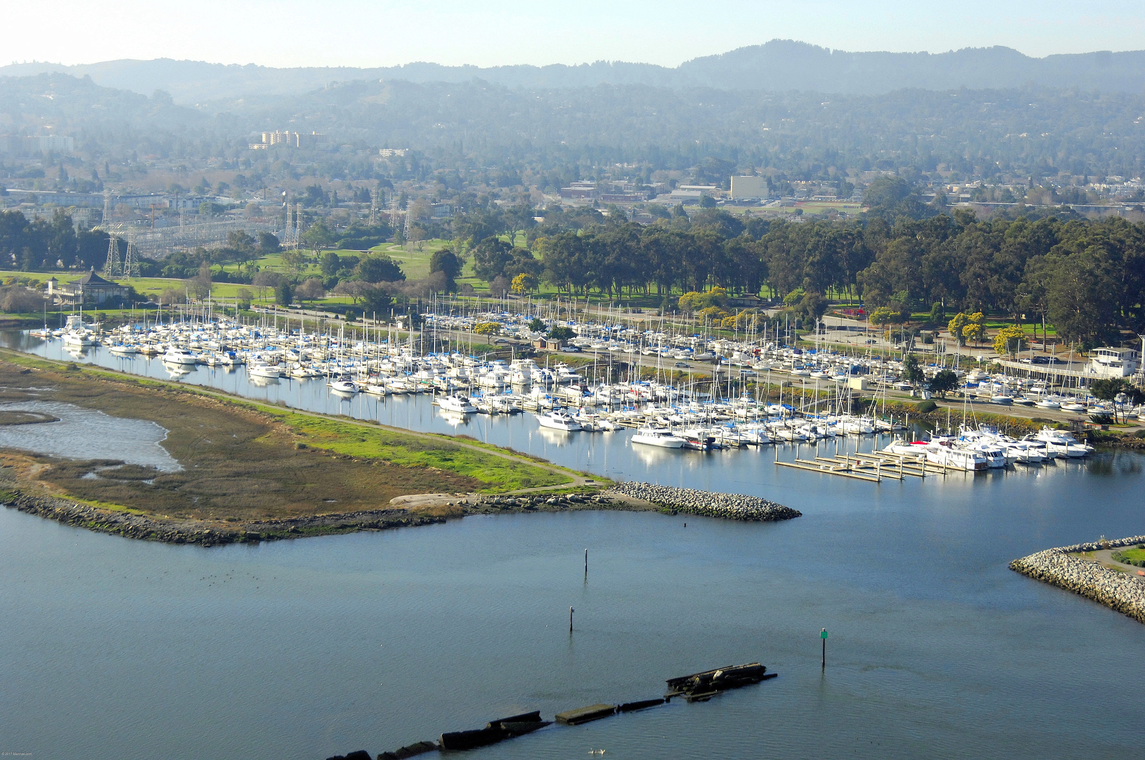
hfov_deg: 28.1
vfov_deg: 18.9
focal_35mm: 72
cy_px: 380
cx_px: 572
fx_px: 2287
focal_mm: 48
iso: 400
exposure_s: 1/1000
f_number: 6.7
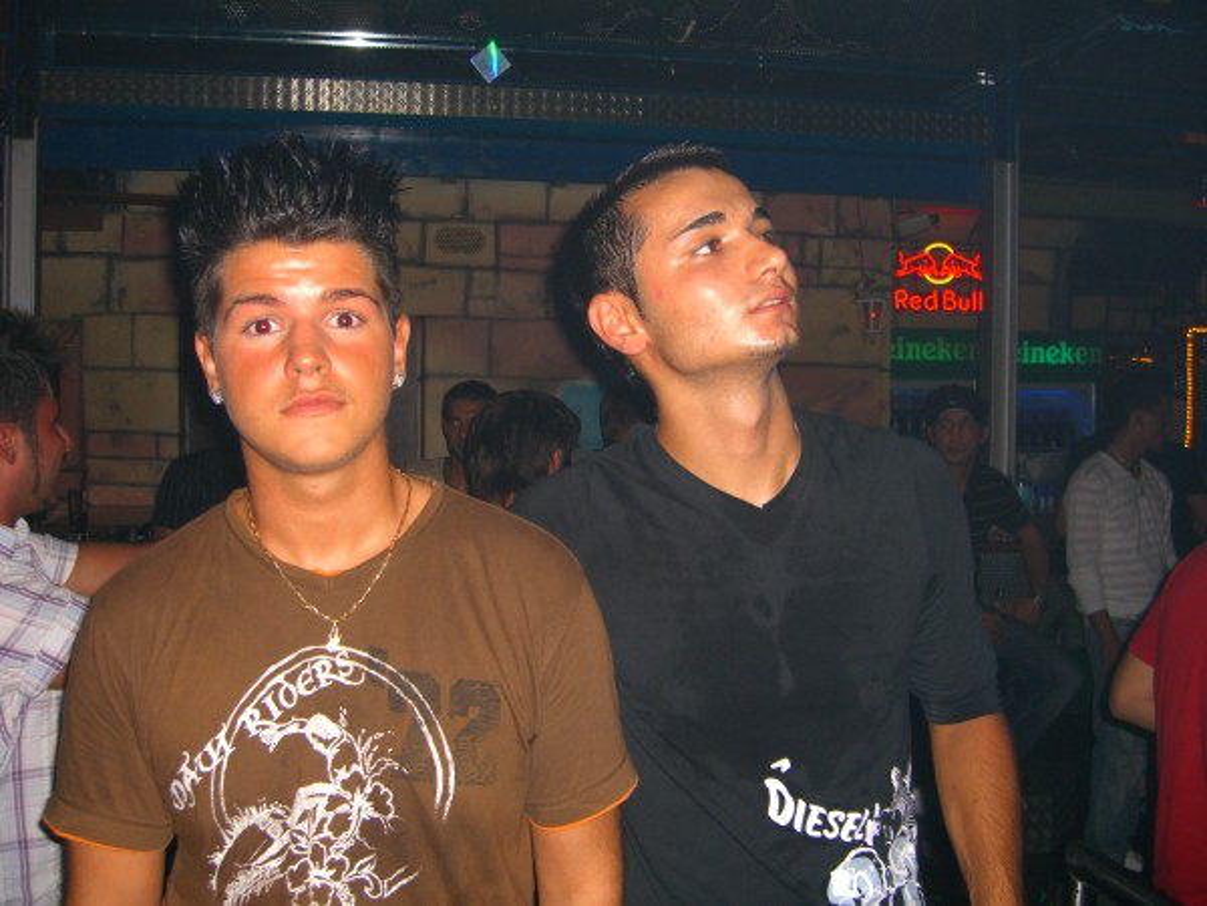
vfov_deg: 37.7
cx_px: 604
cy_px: 453
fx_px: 1325
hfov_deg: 49.0
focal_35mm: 38
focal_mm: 7.9
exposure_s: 1/60
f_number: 2.8
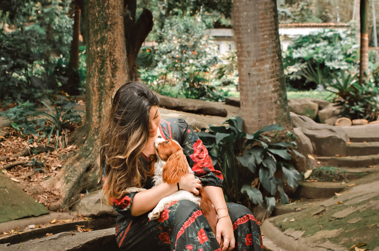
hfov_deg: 37.9
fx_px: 552
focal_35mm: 52
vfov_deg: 25.6
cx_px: 190
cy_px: 126
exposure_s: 1/200
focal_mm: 35
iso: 160
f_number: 3.5
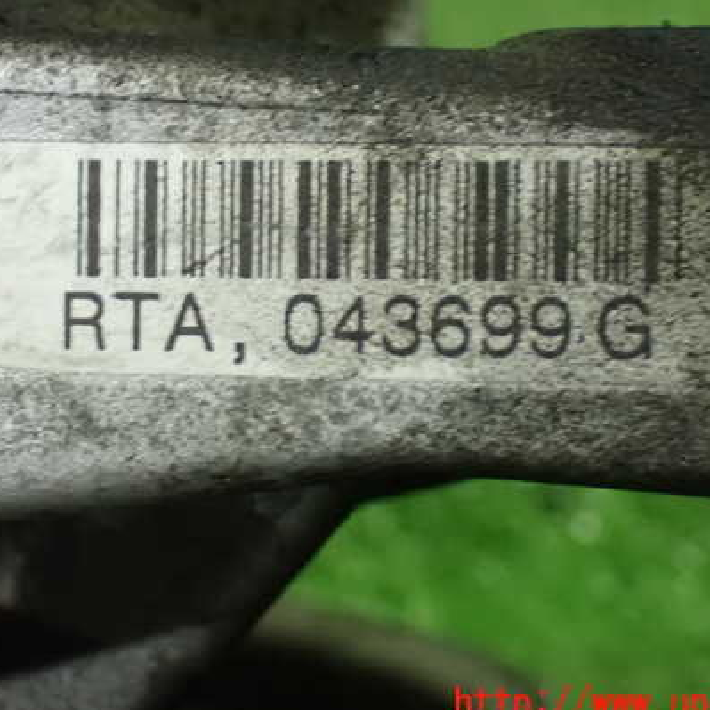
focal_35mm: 89
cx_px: 322
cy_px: 326
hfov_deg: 19.5
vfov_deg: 19.5
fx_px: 2065
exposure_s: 1/30
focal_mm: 11.88
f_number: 3.8
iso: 1600
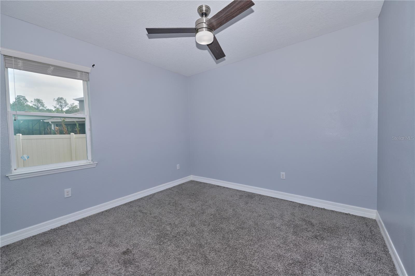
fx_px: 161
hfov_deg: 104.3
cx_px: 208
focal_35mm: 14
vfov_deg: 81.2
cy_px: 138
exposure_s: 1/200
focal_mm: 14
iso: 100
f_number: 4
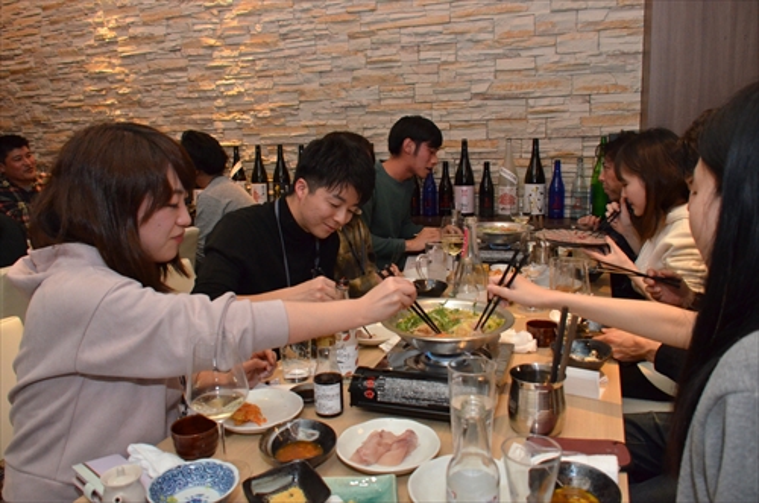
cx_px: 380
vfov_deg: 47.7
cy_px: 252
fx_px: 568
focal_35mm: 27
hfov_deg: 67.5
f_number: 5.6
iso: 3200
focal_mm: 18
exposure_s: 1/250
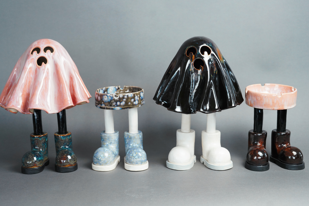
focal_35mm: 56
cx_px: 151
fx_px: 481
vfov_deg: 24.2
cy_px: 108
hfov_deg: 35.6
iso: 800
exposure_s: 1/160
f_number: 4
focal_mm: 50
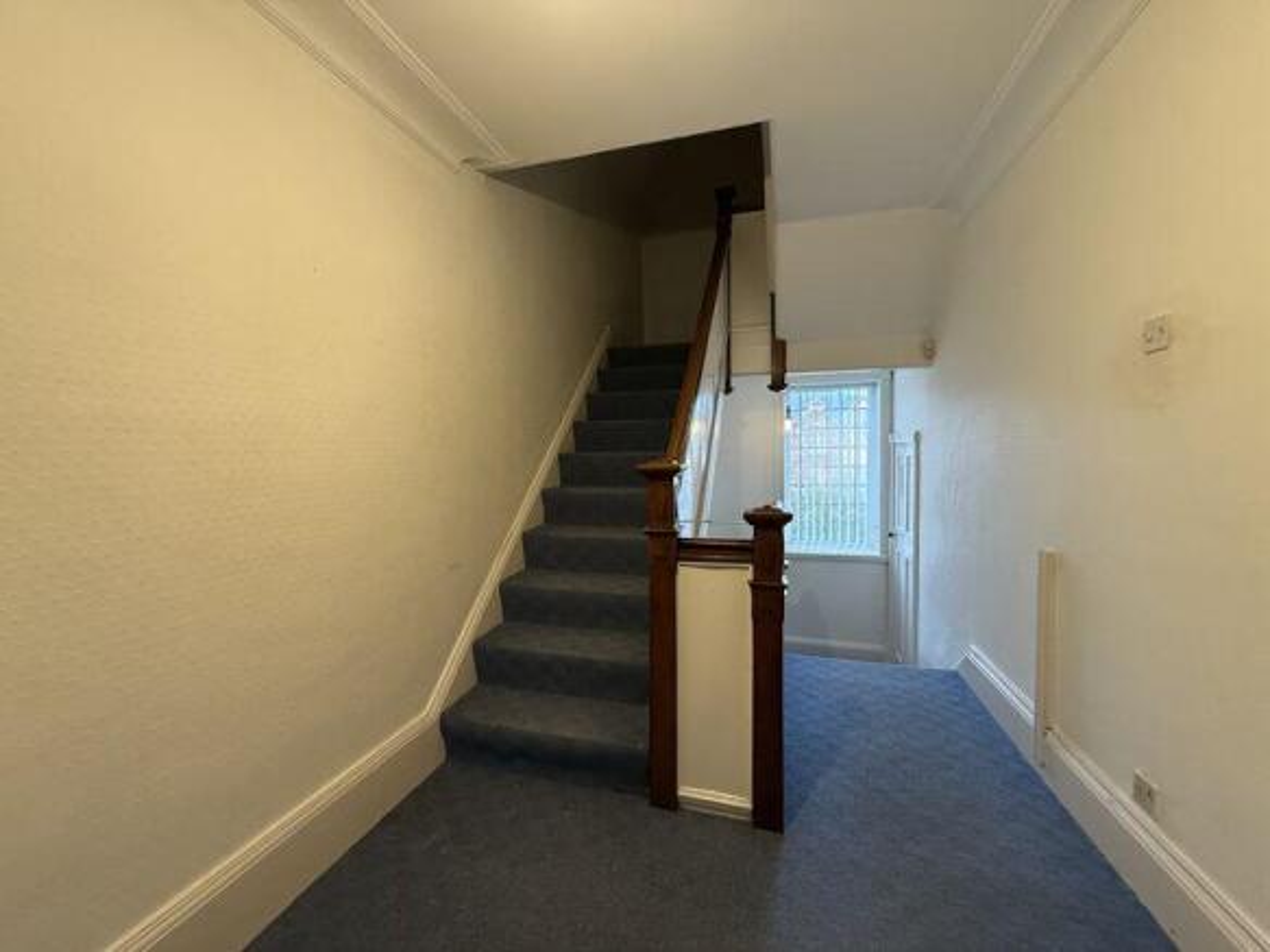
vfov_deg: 85.7
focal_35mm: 14
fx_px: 514
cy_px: 476
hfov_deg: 102.1
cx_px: 635
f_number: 2.2
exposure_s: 1/99
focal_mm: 2.22
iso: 320
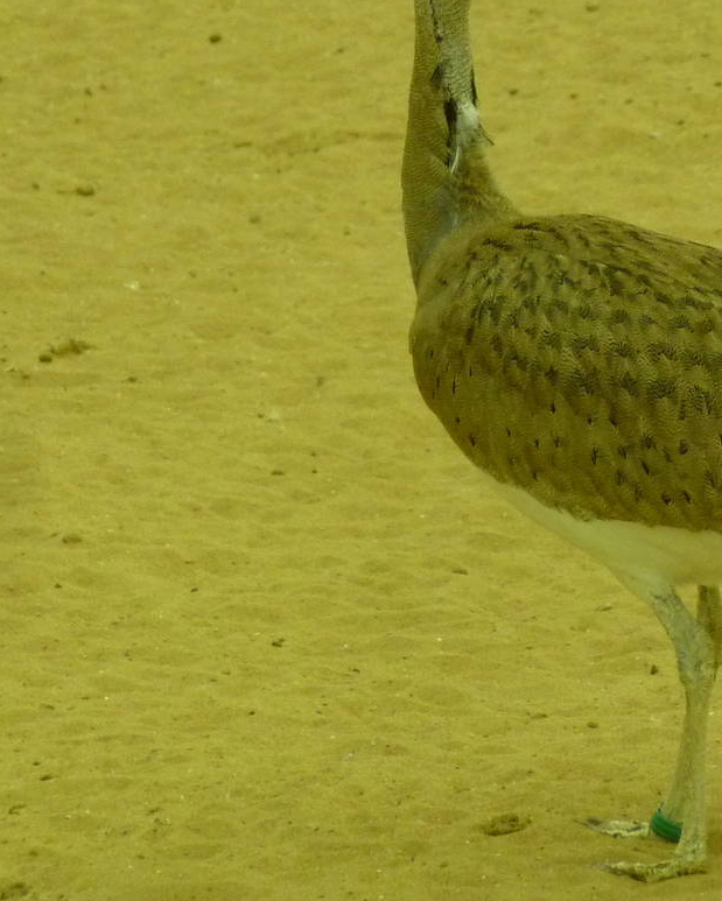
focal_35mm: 606
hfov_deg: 2.6
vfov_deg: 3.2
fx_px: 16177
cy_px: 240
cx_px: 451
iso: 400
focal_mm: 49.2
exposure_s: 1/60
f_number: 4.9
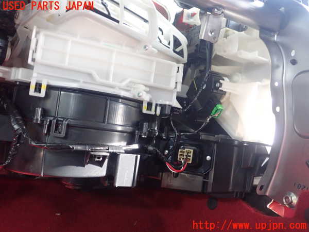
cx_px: 154
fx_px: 268
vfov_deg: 46.8
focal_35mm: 30
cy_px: 116
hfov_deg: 60.0
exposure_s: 1/80
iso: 800
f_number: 2.3
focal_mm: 5.5
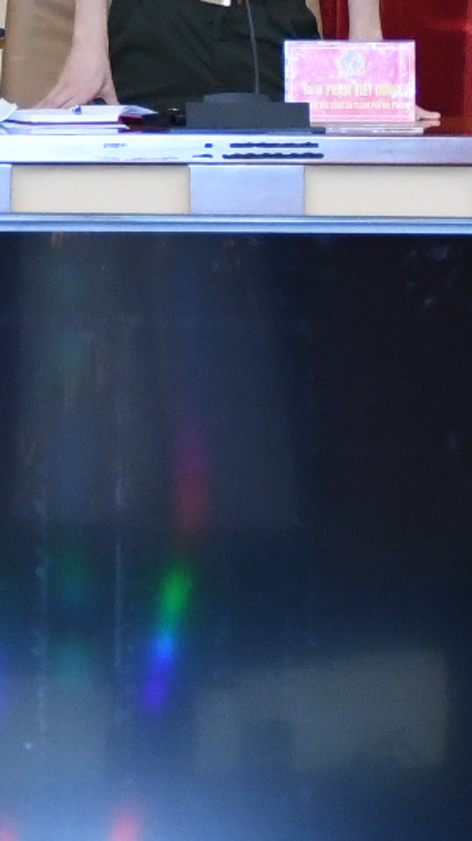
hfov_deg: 3.5
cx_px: 223
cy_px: -33
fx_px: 7661
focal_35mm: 344
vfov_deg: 6.3
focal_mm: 42
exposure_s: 1/200
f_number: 4.5
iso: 2000
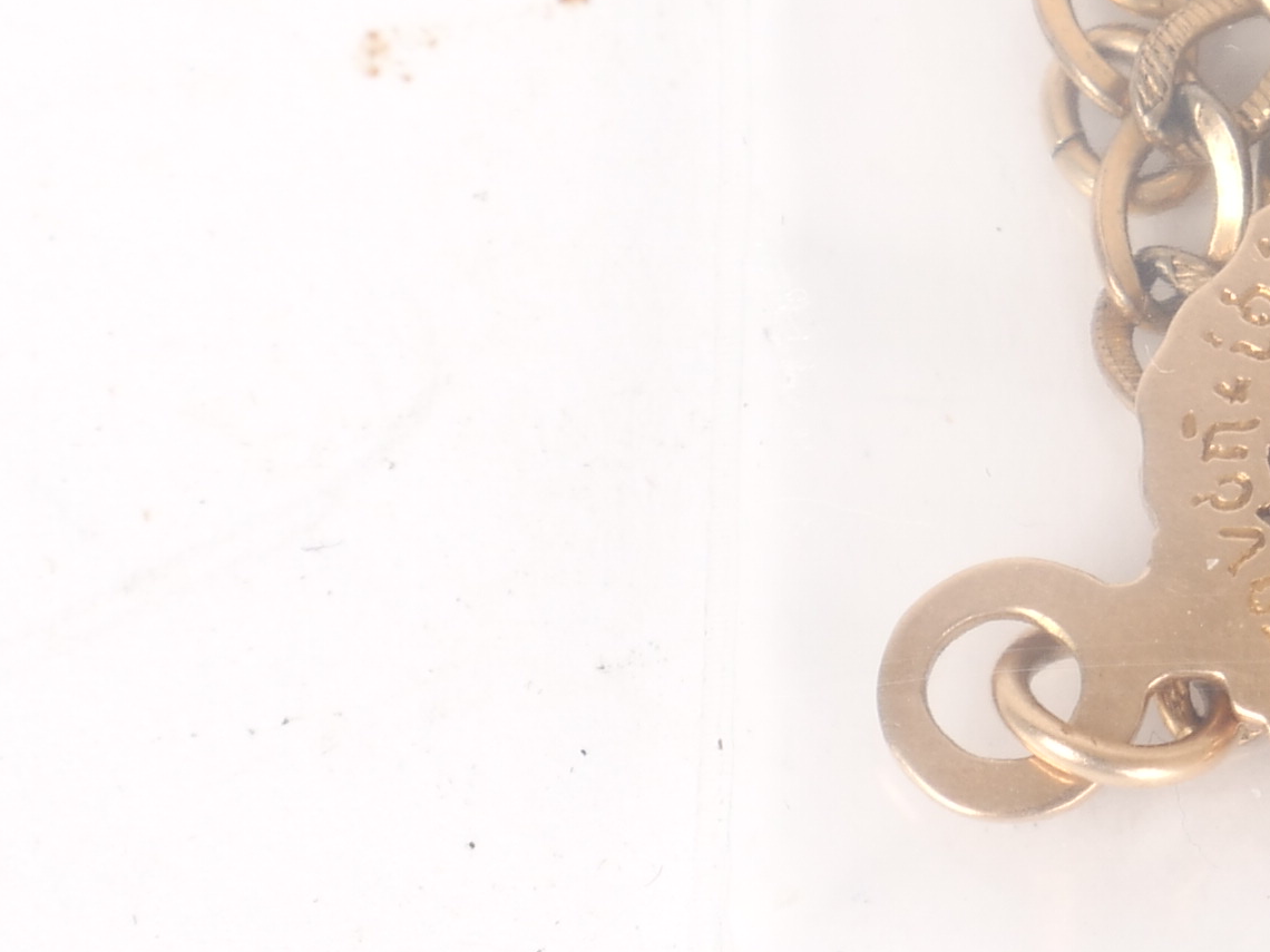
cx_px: 1590
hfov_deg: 6.9
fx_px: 10383
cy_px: 72
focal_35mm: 283
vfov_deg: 5.2
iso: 100
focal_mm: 35
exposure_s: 1/125
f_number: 8
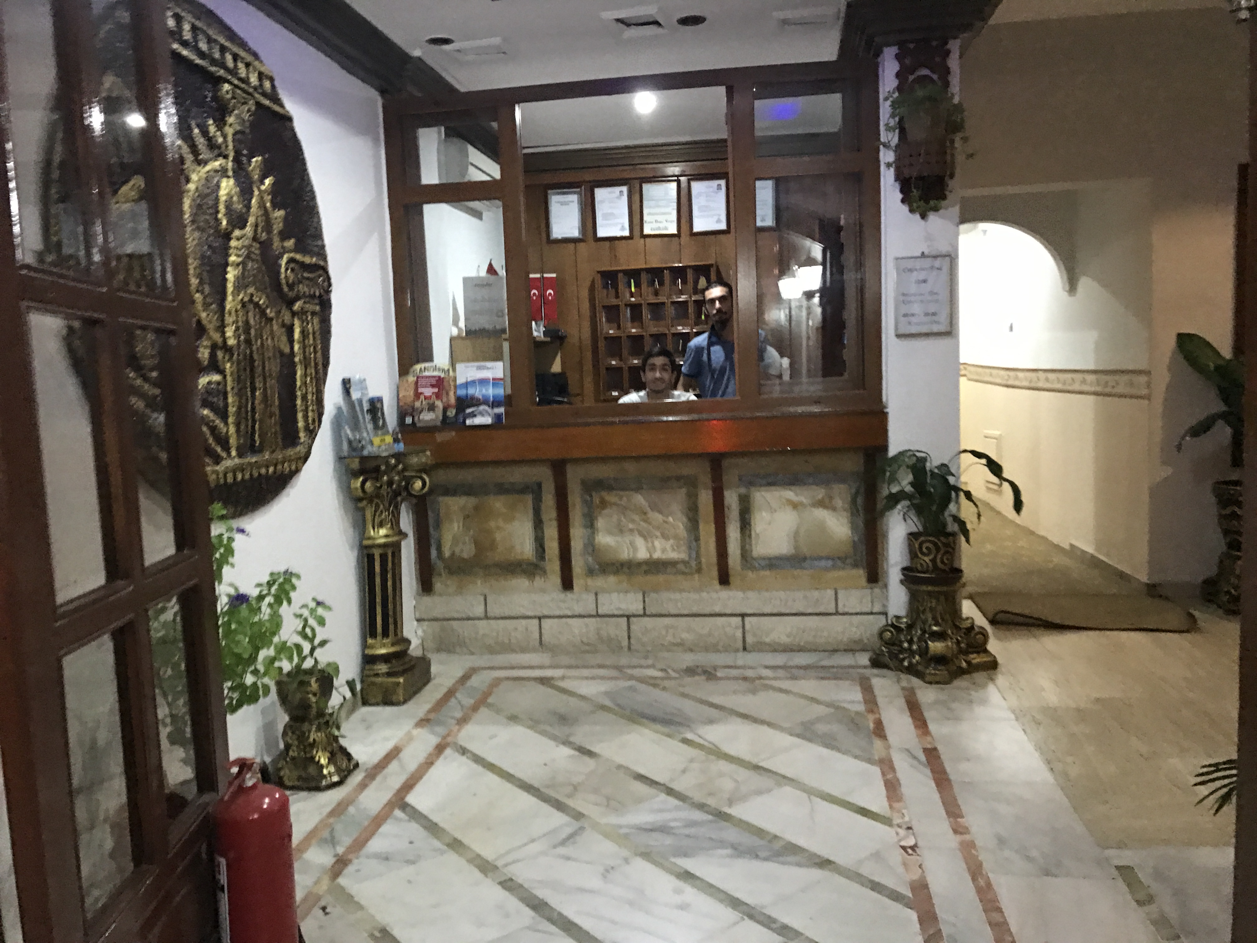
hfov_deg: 63.4
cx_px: 628
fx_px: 1017
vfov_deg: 49.7
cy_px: 472
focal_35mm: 28
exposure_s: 1/6
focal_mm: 3.99
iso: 100
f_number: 1.8
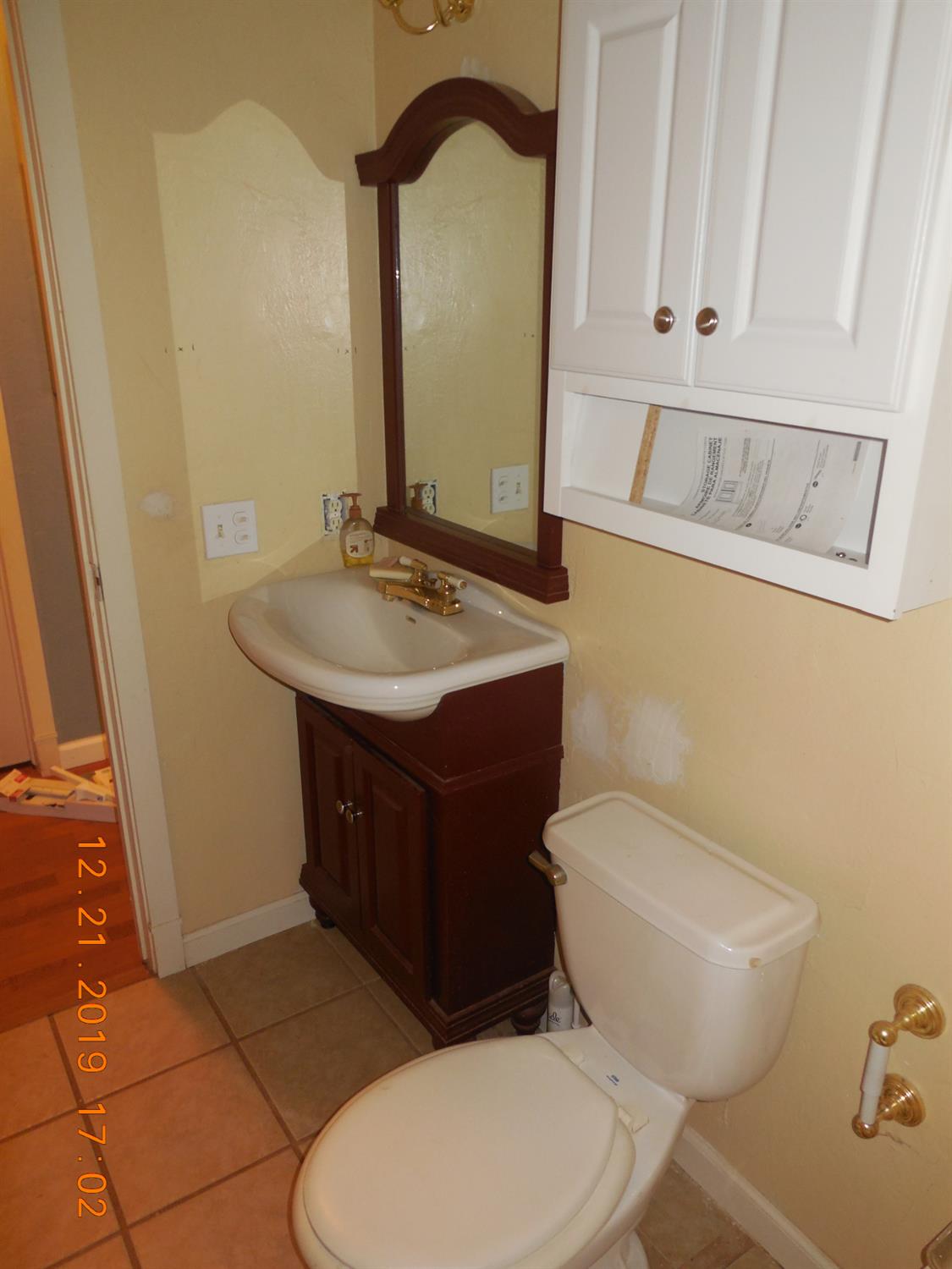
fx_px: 917
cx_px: 476
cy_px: 634
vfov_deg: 69.4
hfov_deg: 54.9
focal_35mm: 25
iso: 200
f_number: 3.1
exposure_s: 1/25
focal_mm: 4.5
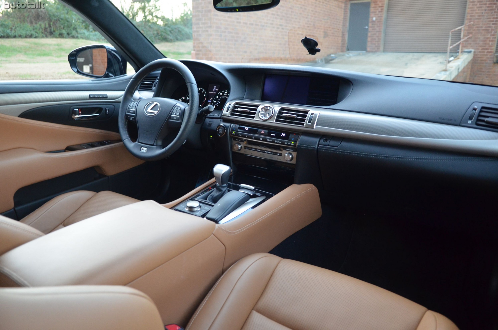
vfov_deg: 50.2
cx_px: 249
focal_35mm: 26
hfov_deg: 70.5
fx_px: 352
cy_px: 165
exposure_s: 1/25
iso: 1600
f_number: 2.8
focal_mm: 17
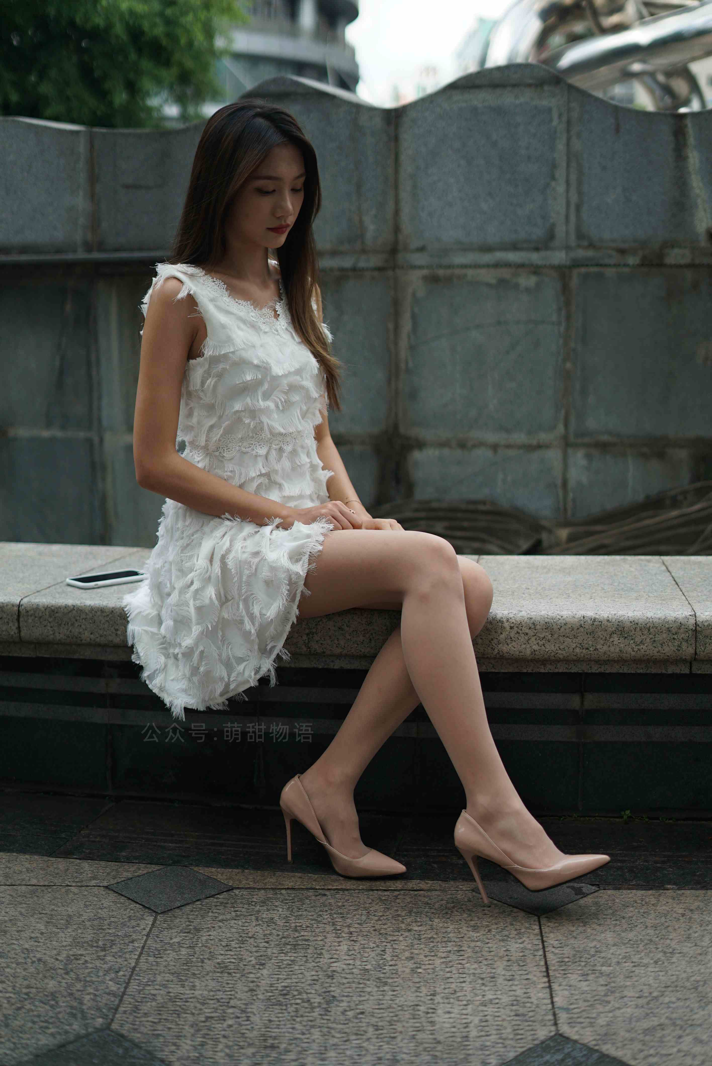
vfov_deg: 39.6
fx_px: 1481
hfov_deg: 27.0
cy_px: 533
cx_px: 356
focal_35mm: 50
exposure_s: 1/5000
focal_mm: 50
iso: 320
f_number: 2
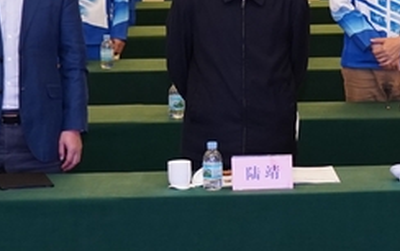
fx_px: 1866
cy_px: 21
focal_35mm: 171
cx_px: 361
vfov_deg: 7.7
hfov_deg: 12.1
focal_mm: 41
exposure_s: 1/100
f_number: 4
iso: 2000
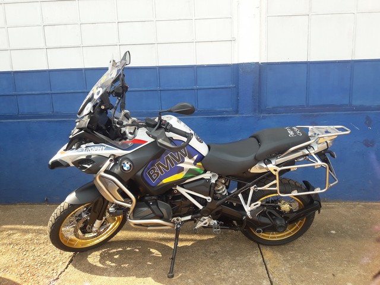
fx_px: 307
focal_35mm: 28
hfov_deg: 63.4
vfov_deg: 49.7
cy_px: 142
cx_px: 190
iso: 40
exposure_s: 1/357
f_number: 1.9
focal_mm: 3.7
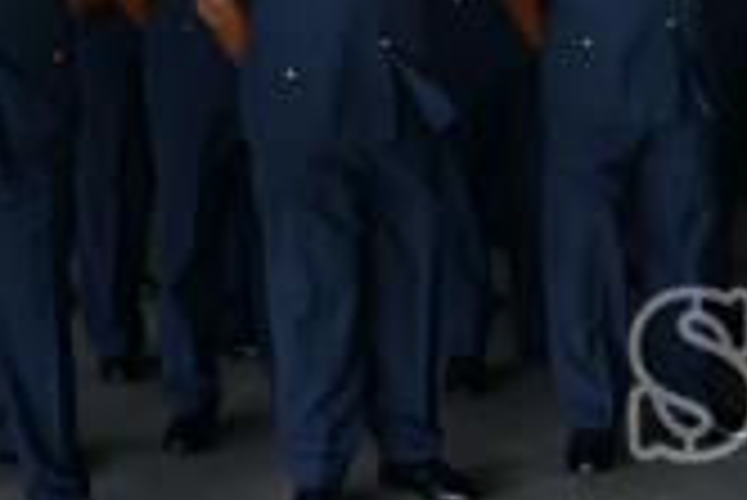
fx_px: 2098
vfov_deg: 12.8
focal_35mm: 101
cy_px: -257
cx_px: 754
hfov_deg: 19.6
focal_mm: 28
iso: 800
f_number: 8
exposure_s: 1/100
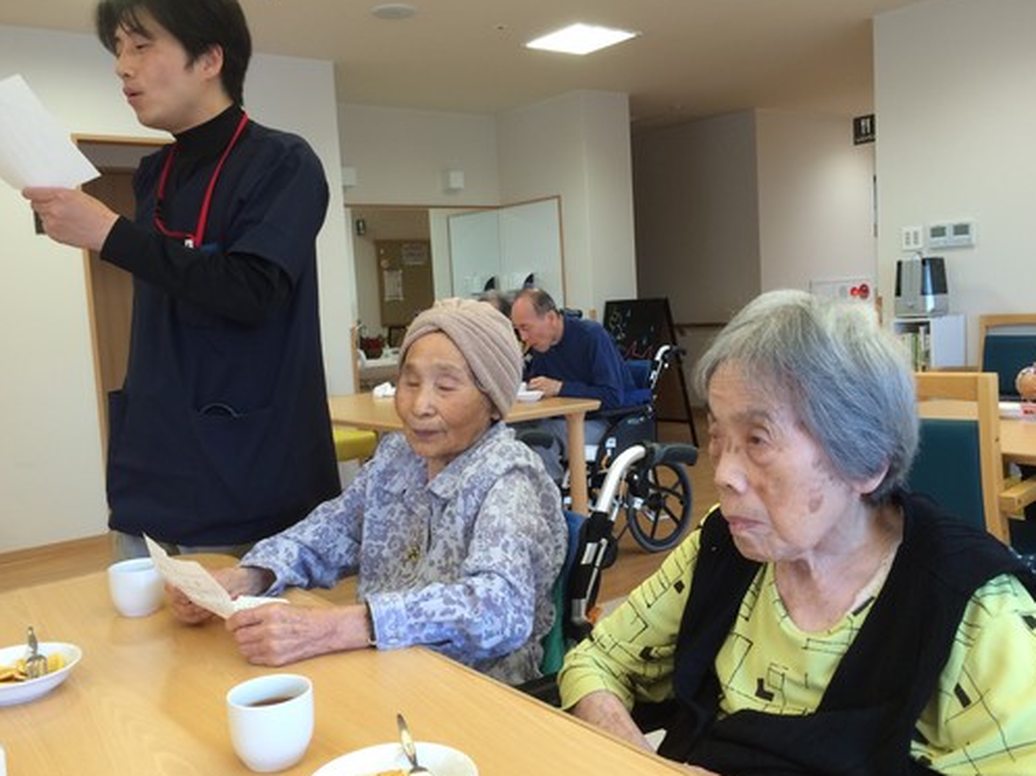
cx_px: 502
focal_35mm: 32
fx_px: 957
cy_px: 385
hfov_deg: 56.8
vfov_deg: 44.1
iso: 32
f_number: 2.2
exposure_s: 1/30
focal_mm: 4.15
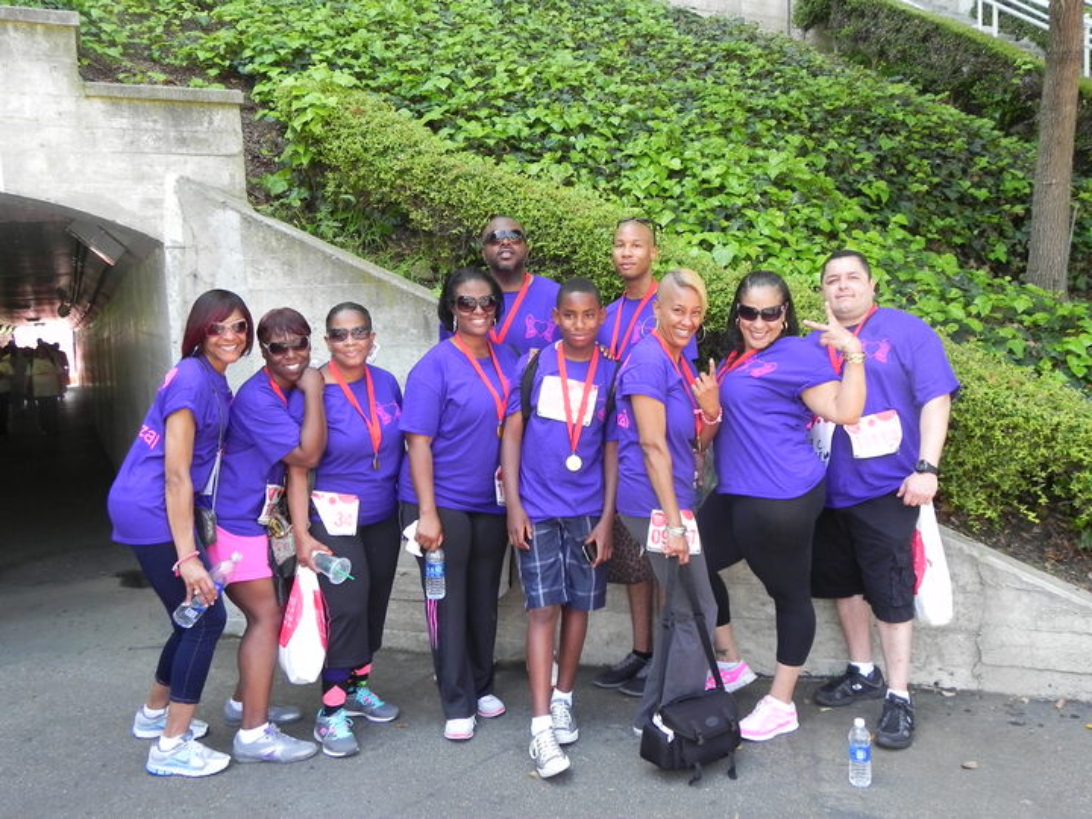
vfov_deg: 42.9
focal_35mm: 33
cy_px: 410
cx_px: 546
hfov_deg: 55.4
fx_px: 1041
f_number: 3.5
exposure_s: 1/81.6
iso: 160
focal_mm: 5.9
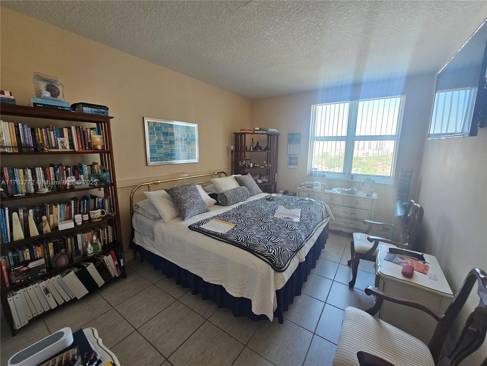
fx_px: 183
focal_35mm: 13
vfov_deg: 89.9
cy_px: 183
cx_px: 244
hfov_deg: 106.2
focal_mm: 2.2
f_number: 2.2
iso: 125
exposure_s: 1/77
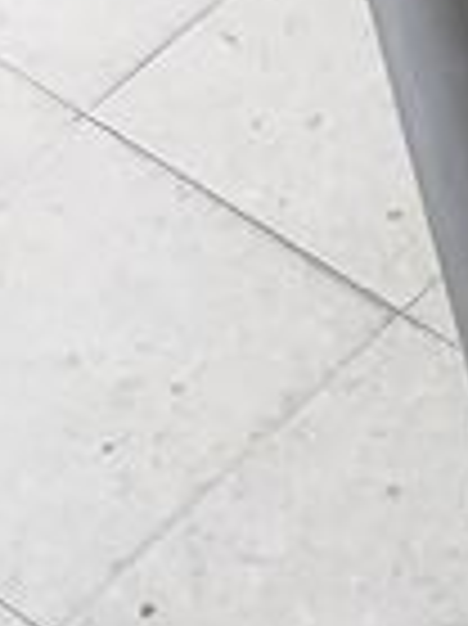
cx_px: 1462
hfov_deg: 7.4
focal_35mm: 173
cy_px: 378
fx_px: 3123
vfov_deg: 11.4
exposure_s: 1/100
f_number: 1.9
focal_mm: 3.94
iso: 500
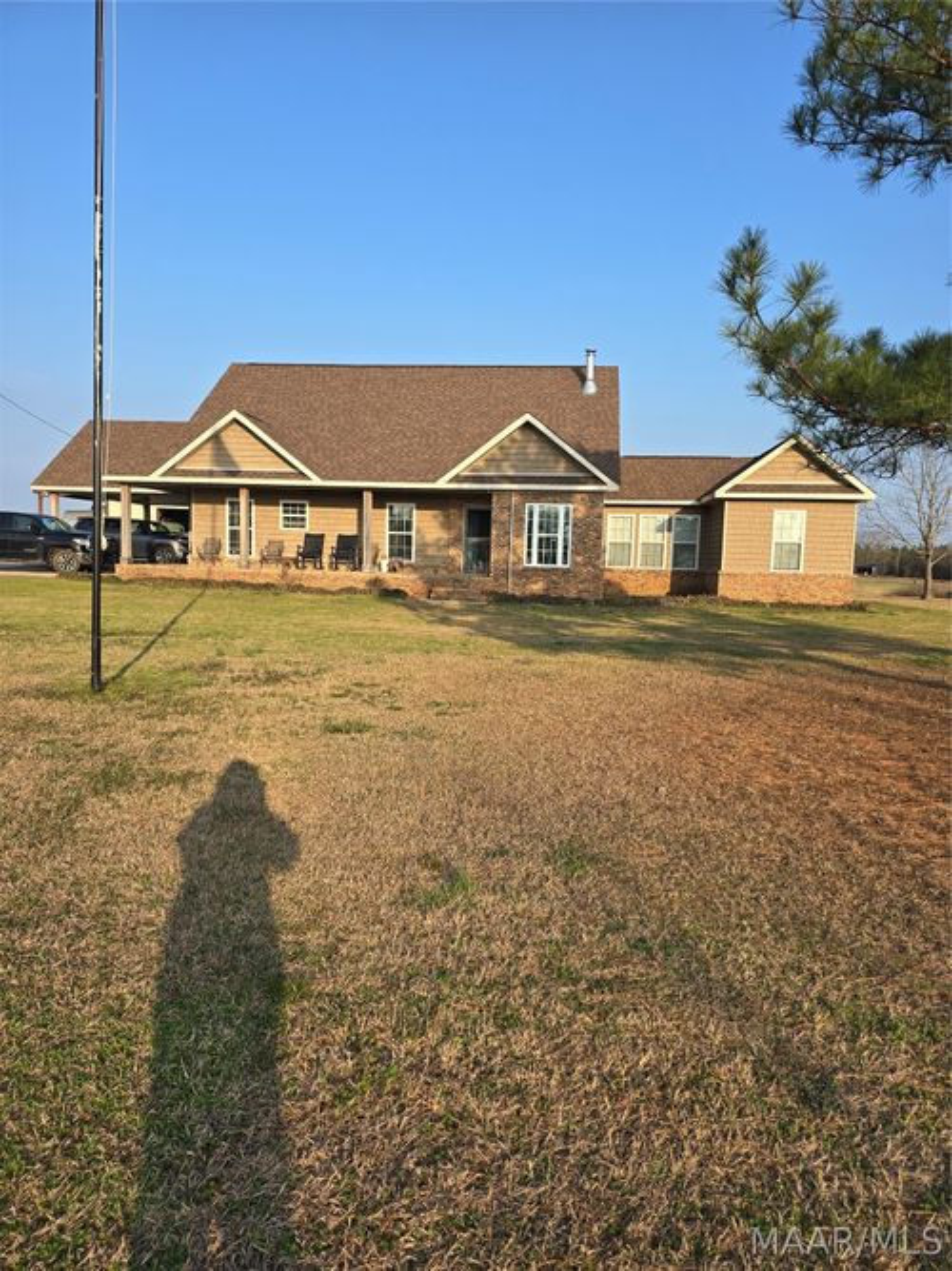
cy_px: 636
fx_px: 844
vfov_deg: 73.9
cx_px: 476
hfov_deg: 58.9
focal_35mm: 23
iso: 12
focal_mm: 6.3
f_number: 1.7
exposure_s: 1/470
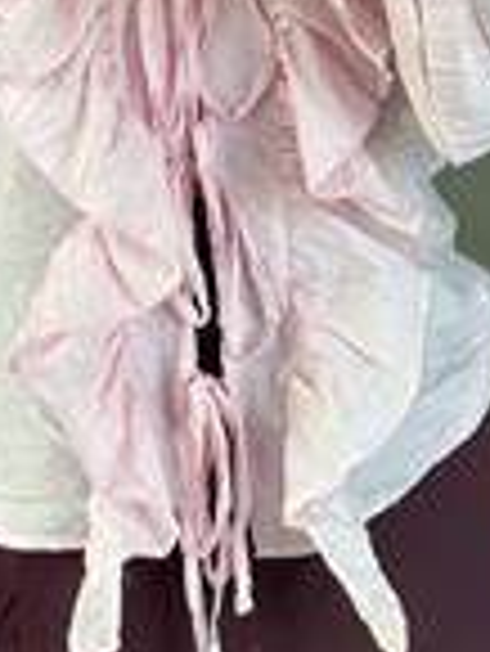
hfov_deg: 8.8
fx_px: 3166
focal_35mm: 168
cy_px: 36
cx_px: 108
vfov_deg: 11.7
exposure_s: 1/92
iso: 125
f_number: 1.78
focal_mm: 6.86
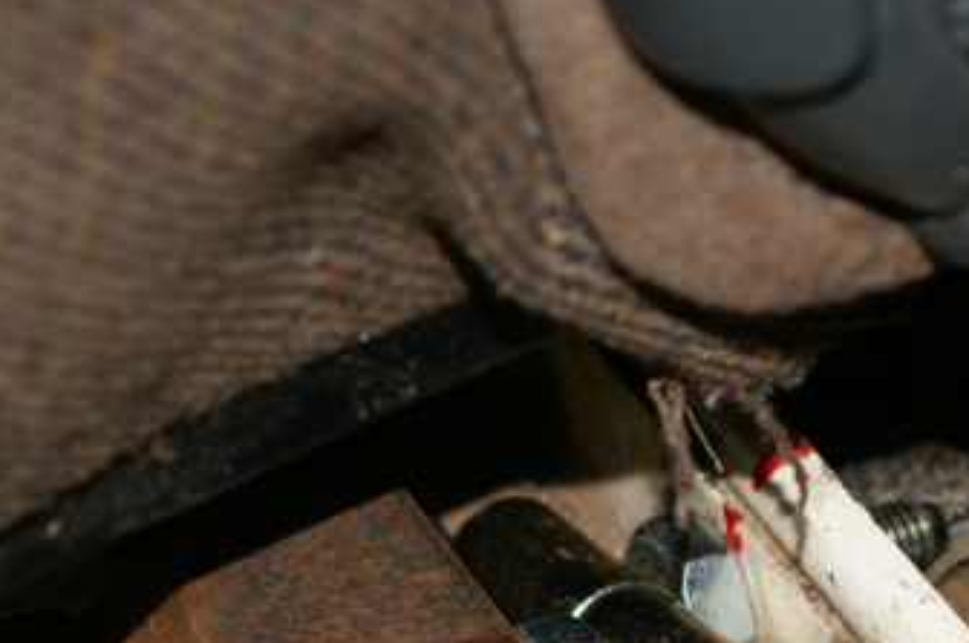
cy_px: 657
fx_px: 6719
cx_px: 450
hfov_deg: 8.2
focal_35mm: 250
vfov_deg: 5.5
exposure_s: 1/60
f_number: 5.6
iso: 100
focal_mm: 70
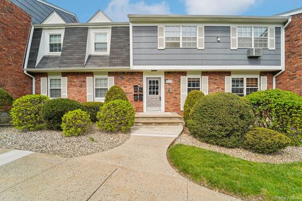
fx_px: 117
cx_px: 151
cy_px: 100
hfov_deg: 104.3
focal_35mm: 14
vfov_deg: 81.2
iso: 400
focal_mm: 14
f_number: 8
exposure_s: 1/800
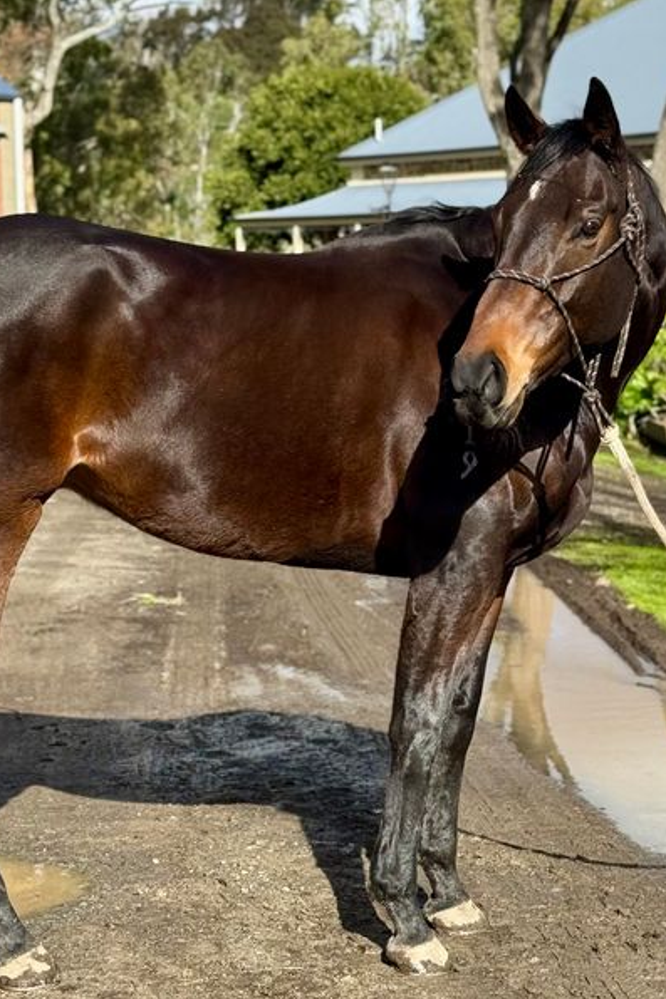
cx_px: 330
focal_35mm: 67
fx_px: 1860
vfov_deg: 30.1
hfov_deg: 20.3
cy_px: 500
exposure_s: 1/2611
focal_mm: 6.76
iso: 64
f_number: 1.78
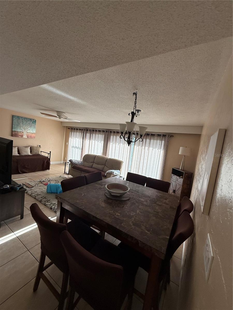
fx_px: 126
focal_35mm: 14
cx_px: 116
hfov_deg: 85.7
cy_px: 155
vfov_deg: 102.1
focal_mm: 2.22
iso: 160
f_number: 2.2
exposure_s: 1/120
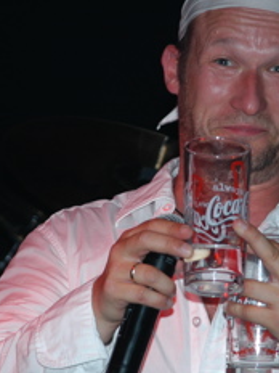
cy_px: 176
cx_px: 180
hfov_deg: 3.9
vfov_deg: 5.3
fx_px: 4051
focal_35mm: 377
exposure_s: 1/100
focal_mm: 135
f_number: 5.6
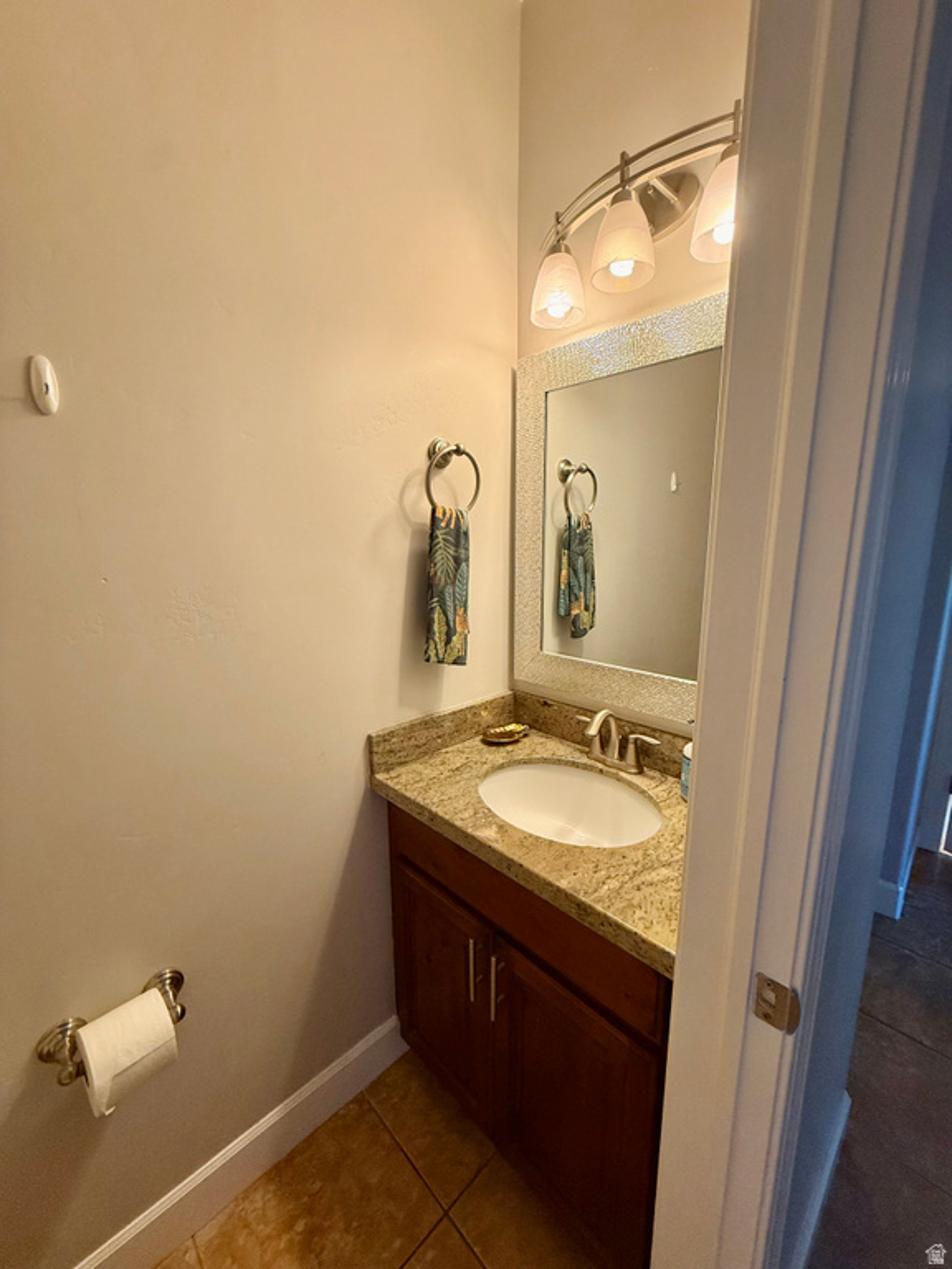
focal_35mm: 14
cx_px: 476
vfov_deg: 102.1
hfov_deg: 85.7
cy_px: 634
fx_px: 513
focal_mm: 2.22
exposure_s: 1/60
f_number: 2.2
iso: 200
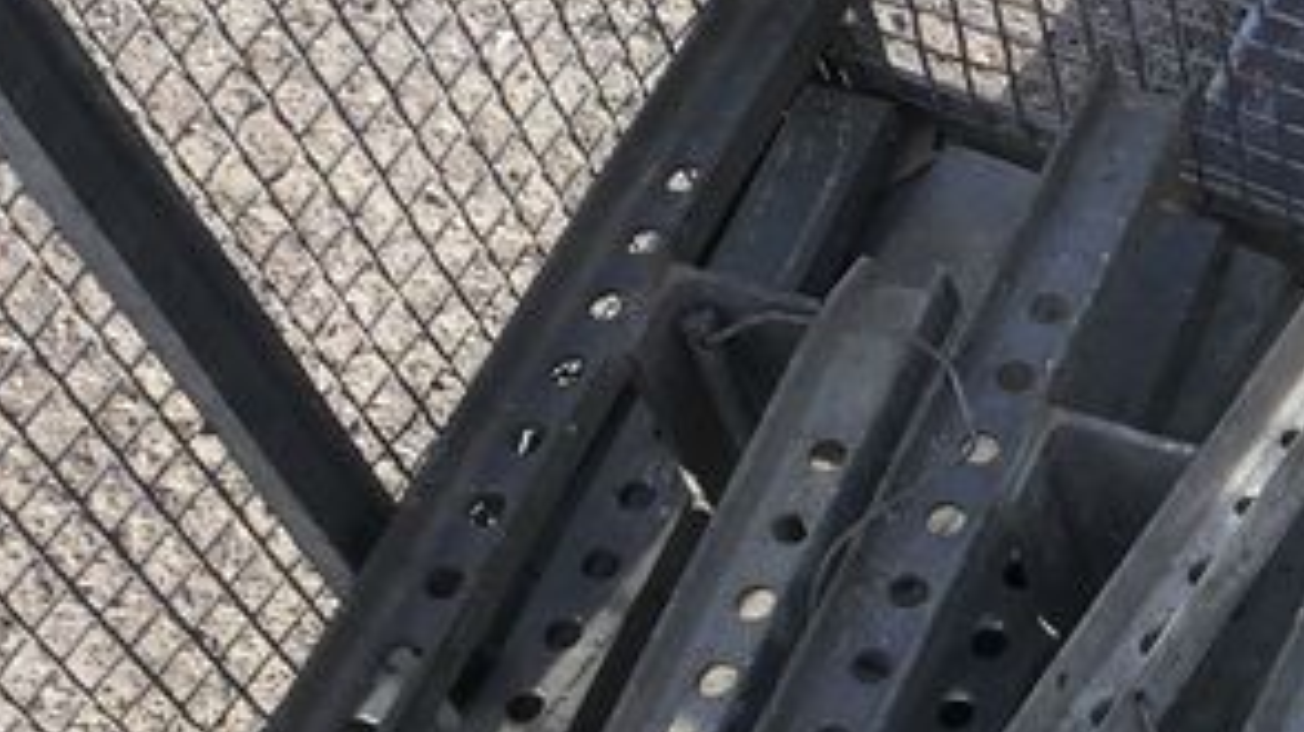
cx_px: 1641
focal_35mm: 92
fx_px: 3179
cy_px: 945
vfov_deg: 12.7
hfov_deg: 21.2
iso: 25
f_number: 2.4
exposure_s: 1/342
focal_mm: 3.3
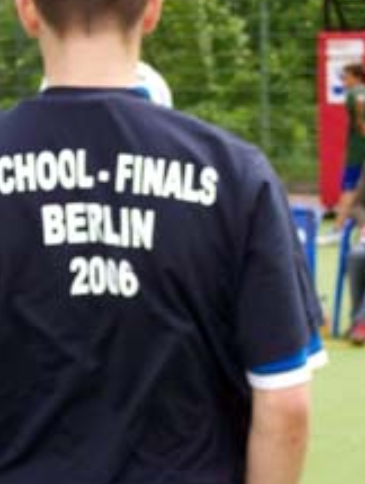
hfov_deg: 7.1
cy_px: 365
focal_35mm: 211
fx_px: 2958
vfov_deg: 9.3
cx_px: 128
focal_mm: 21.3
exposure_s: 1/350
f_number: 4.8
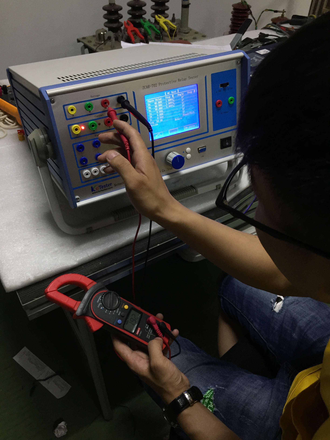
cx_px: 165
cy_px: 220
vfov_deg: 61.7
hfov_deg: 48.2
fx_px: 369
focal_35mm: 29
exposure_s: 1/33
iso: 125
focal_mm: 4.15
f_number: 2.2
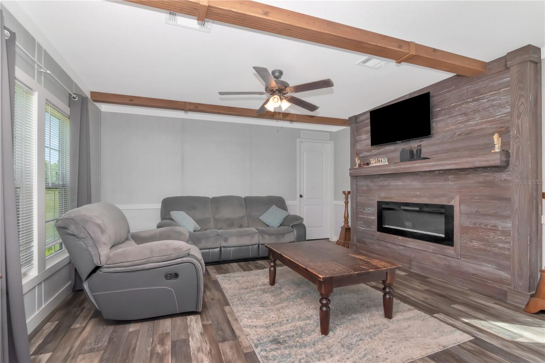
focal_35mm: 16
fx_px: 250
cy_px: 182
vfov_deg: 72.0
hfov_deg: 95.0
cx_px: 272
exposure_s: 1/200
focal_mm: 11
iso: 1000
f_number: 11
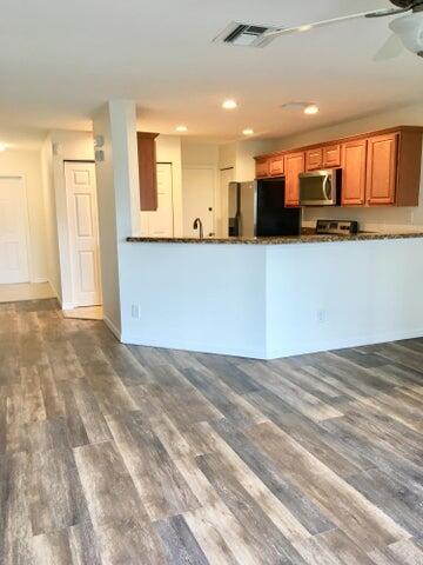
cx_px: 212
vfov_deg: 61.7
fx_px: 472
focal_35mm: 29
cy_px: 282
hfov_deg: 48.2
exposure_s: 1/30
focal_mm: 4.15
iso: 32
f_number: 2.2
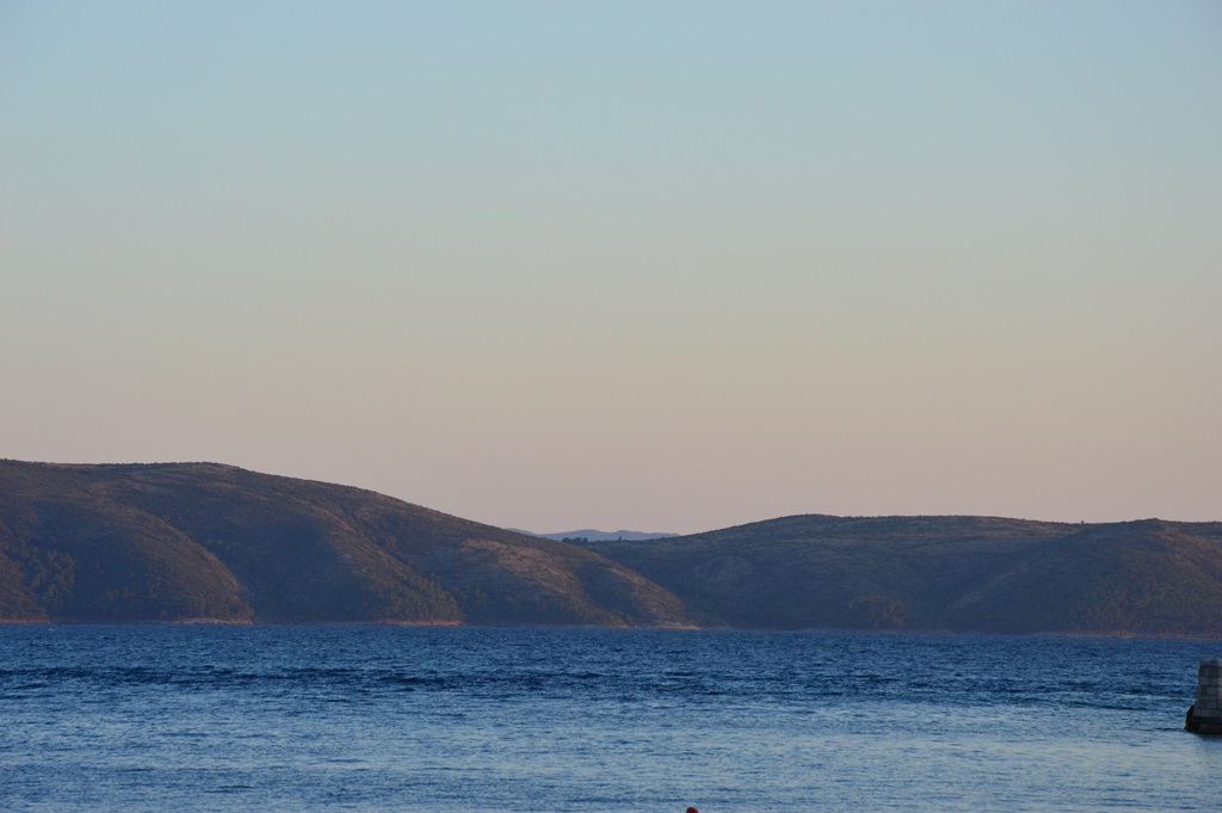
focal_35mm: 158
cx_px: 611
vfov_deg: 8.7
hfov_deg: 13.1
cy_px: 406
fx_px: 5342
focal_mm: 105
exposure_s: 1/125
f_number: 9
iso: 400
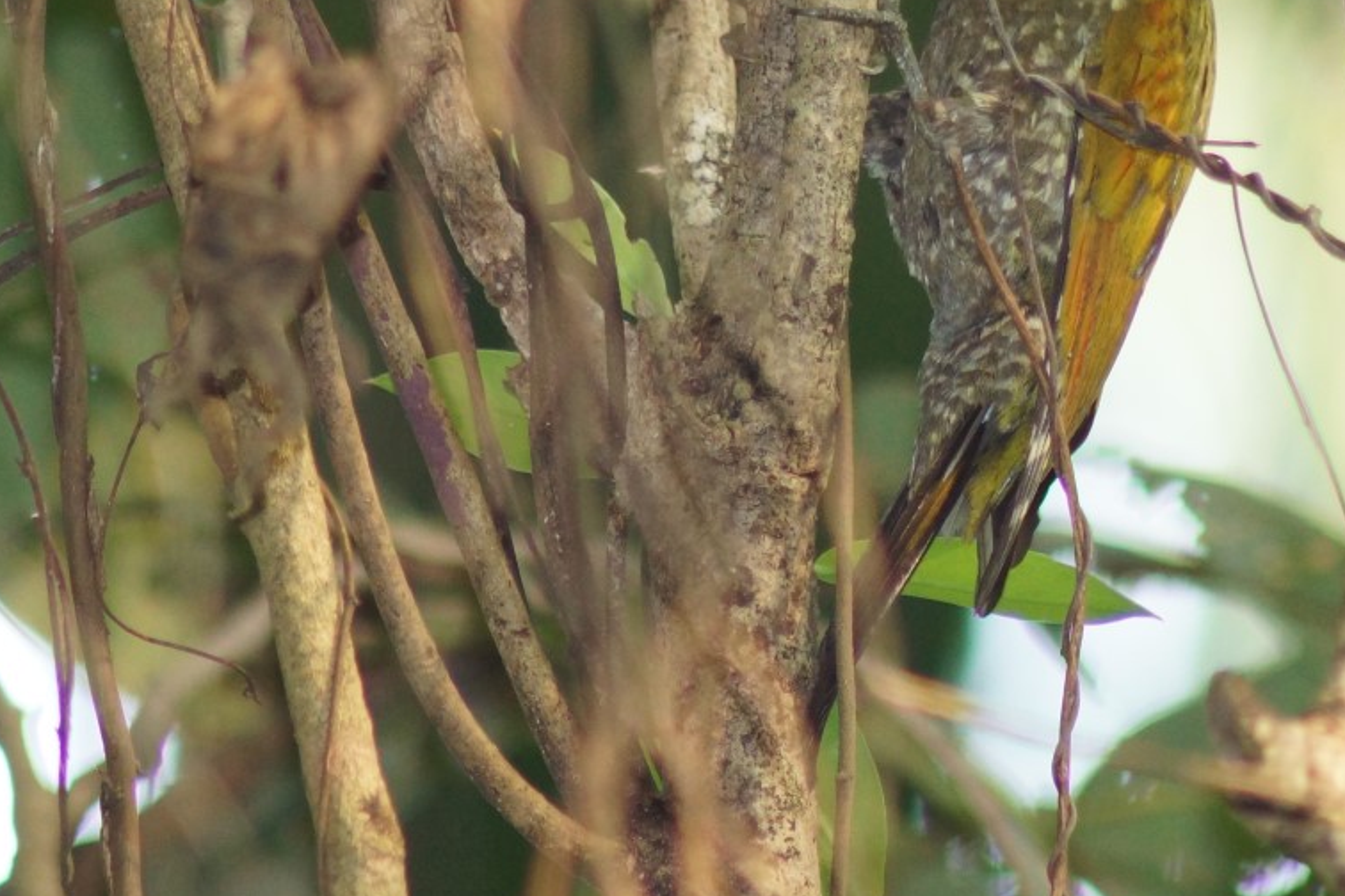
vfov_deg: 1.4
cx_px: 975
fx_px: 36013
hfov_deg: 2.1
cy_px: -27
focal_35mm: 964
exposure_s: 1/160
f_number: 5.6
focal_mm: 300
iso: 800
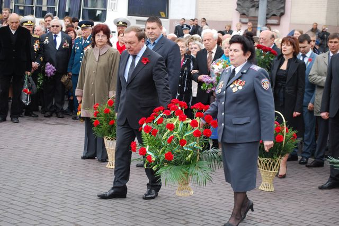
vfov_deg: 16.6
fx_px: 778
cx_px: 170
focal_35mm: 82
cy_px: 113
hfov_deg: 24.6
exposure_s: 1/125
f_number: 5.6
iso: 200
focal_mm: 55
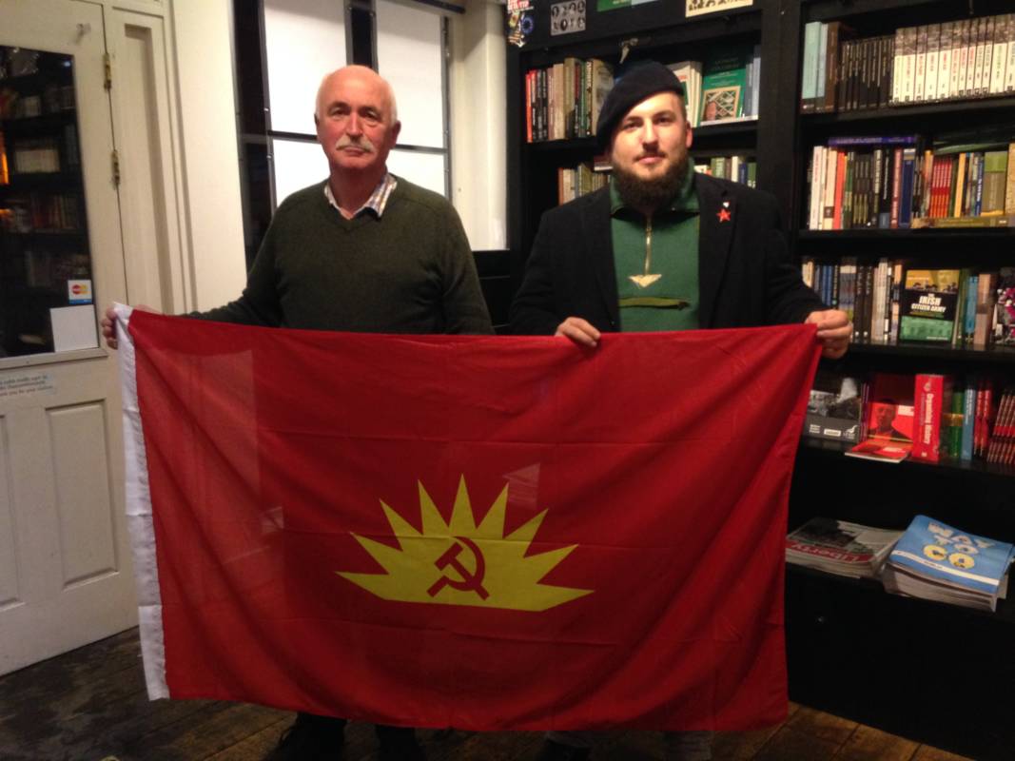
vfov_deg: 42.9
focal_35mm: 33
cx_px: 508
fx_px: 968
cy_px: 380
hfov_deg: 55.4
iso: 320
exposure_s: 1/20
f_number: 2.4
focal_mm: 4.12
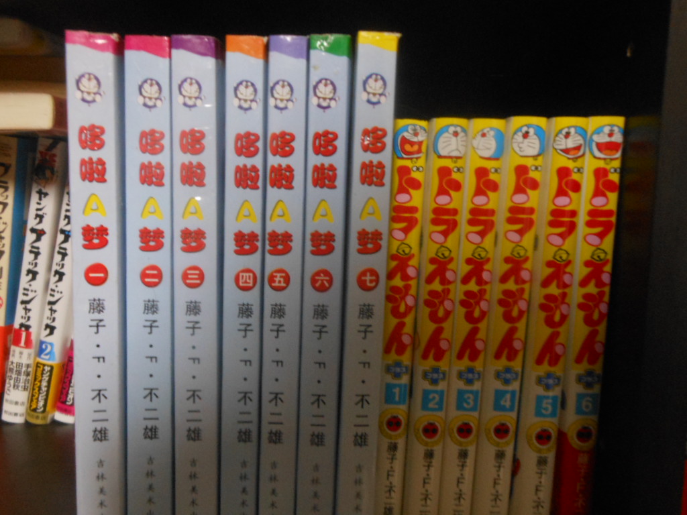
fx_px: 576
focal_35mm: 29
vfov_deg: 48.2
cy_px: 258
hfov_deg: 61.7
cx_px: 344
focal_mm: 5.2
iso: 400
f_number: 3.3
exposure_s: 1/6
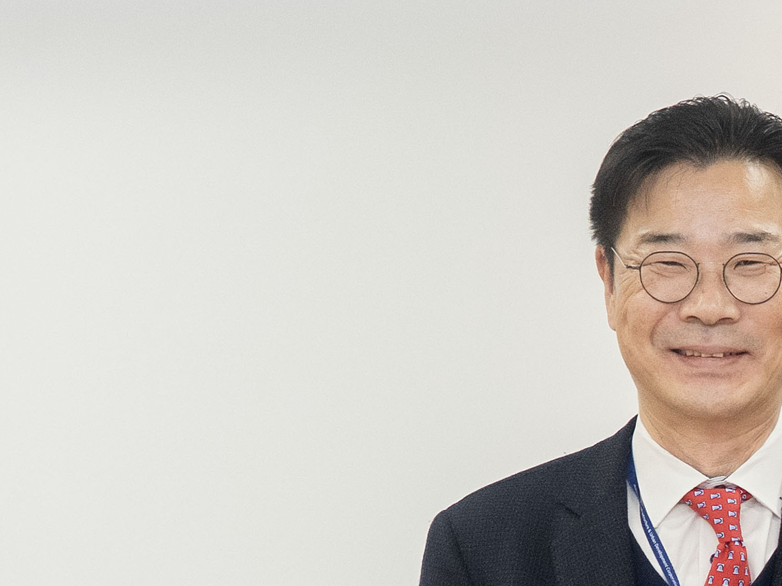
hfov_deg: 11.4
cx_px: 1096
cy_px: 590
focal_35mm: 167
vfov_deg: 8.8
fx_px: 3773
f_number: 4
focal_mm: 44
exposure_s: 1/160
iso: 1250
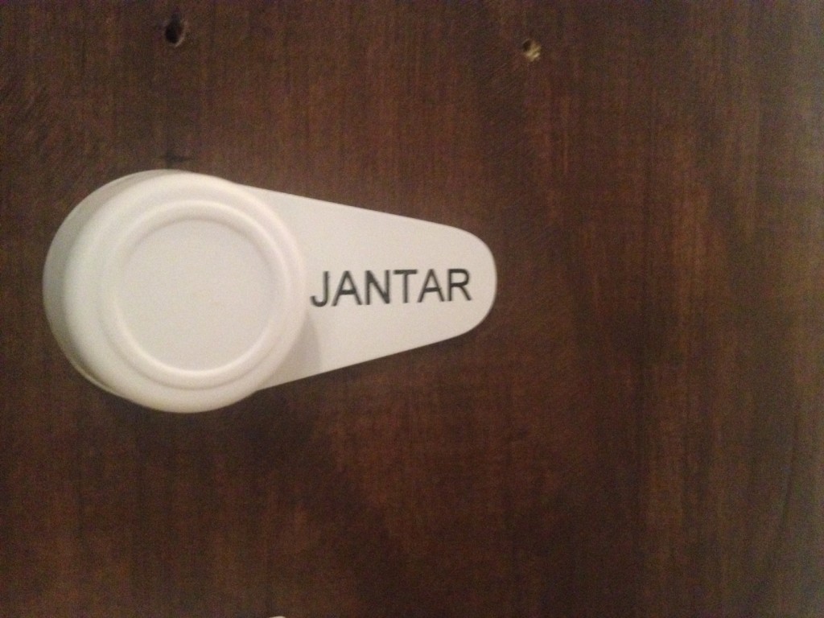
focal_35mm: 35
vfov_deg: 40.7
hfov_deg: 52.6
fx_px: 833
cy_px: 309
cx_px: 412
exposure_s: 1/15
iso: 800
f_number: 2.4
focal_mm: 4.28
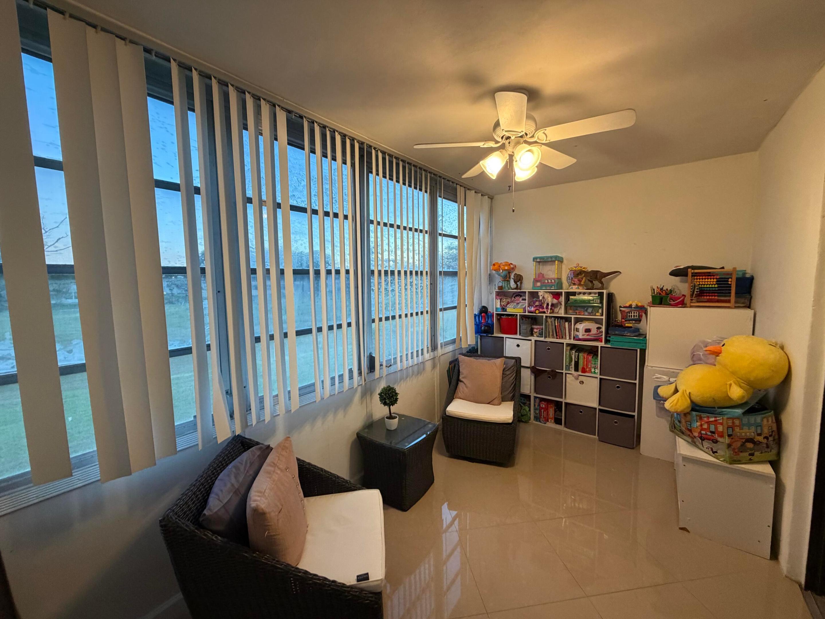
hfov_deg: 102.1
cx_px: 412
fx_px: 334
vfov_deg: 85.7
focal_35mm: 14
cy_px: 310
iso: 320
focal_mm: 2.22
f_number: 2.2
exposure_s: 1/60
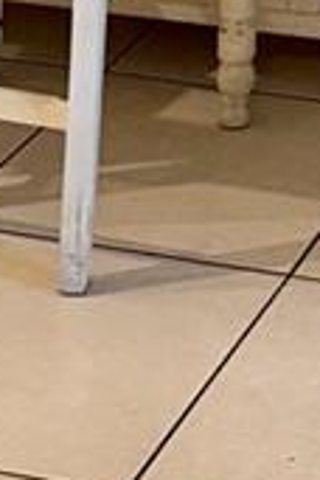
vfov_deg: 9.9
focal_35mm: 175
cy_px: -761
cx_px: 682
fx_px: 2333
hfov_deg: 7.5
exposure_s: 1/60
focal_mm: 6.76
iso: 400
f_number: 1.78
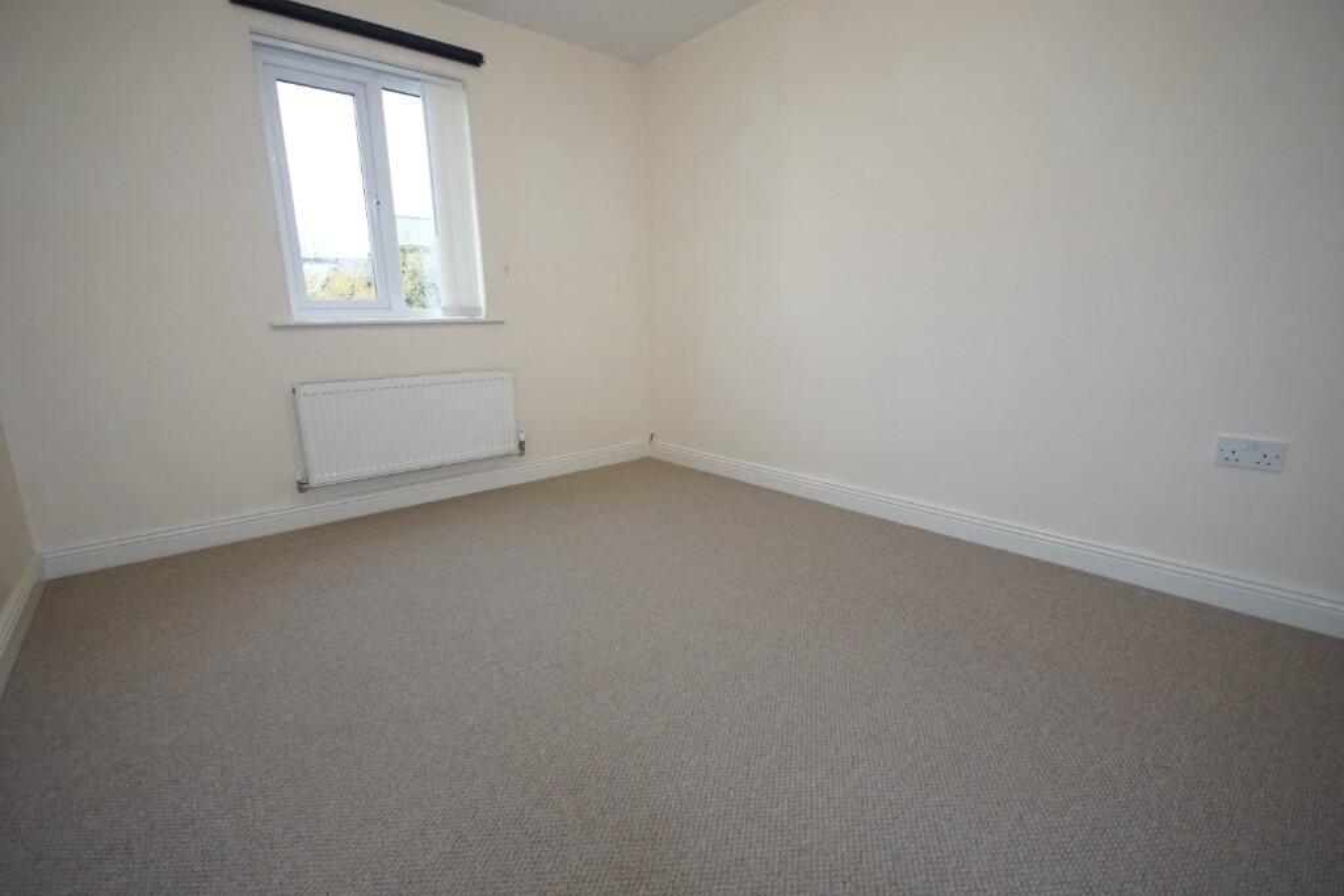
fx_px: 560
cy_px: 448
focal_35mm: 15
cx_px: 672
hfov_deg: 100.4
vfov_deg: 77.3
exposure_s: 1/160
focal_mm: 10
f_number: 4
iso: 1600
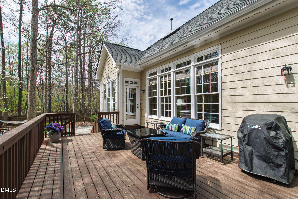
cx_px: 149
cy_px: 100
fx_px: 124
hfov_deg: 100.4
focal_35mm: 15
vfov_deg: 77.3
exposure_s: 1/160
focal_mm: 10
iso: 100
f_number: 8
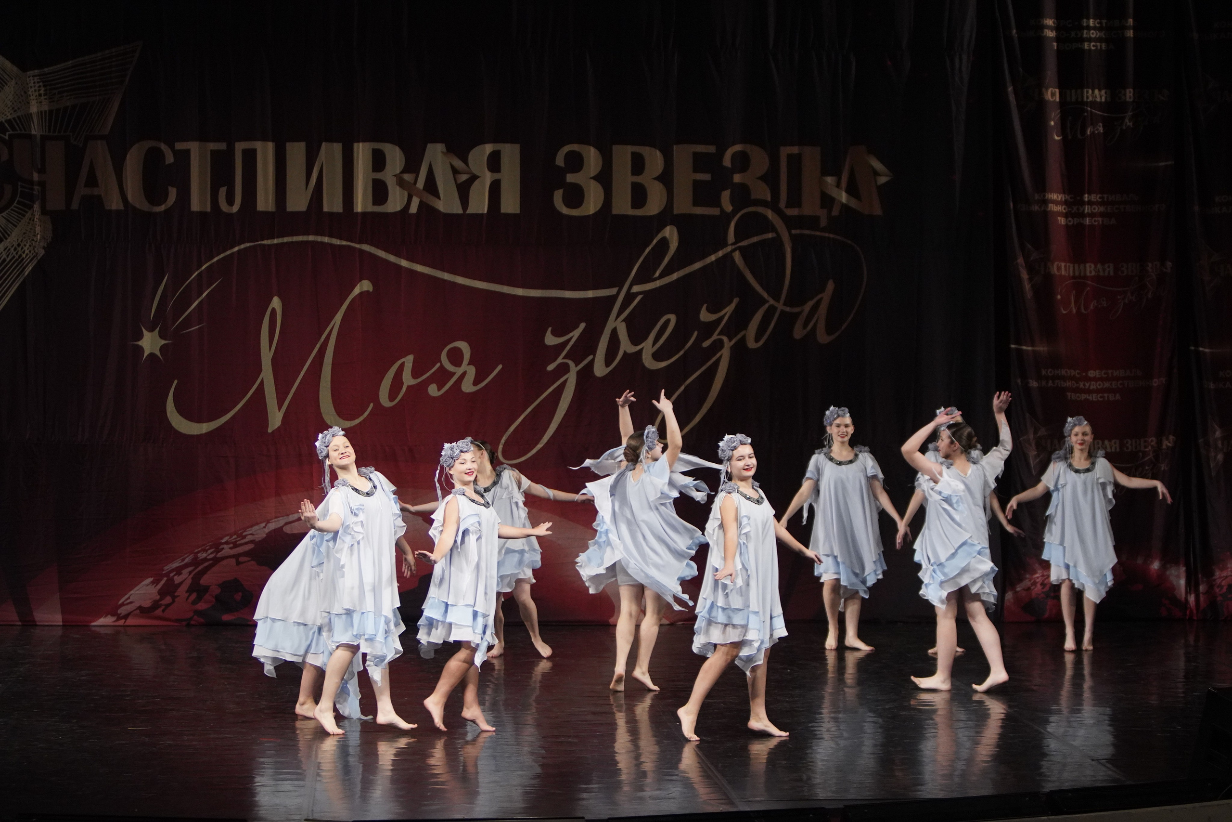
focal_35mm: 105
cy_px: 411
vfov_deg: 13.0
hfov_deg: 19.5
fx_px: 3593
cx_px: 616
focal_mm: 70
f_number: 2.8
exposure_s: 1/500
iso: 2500
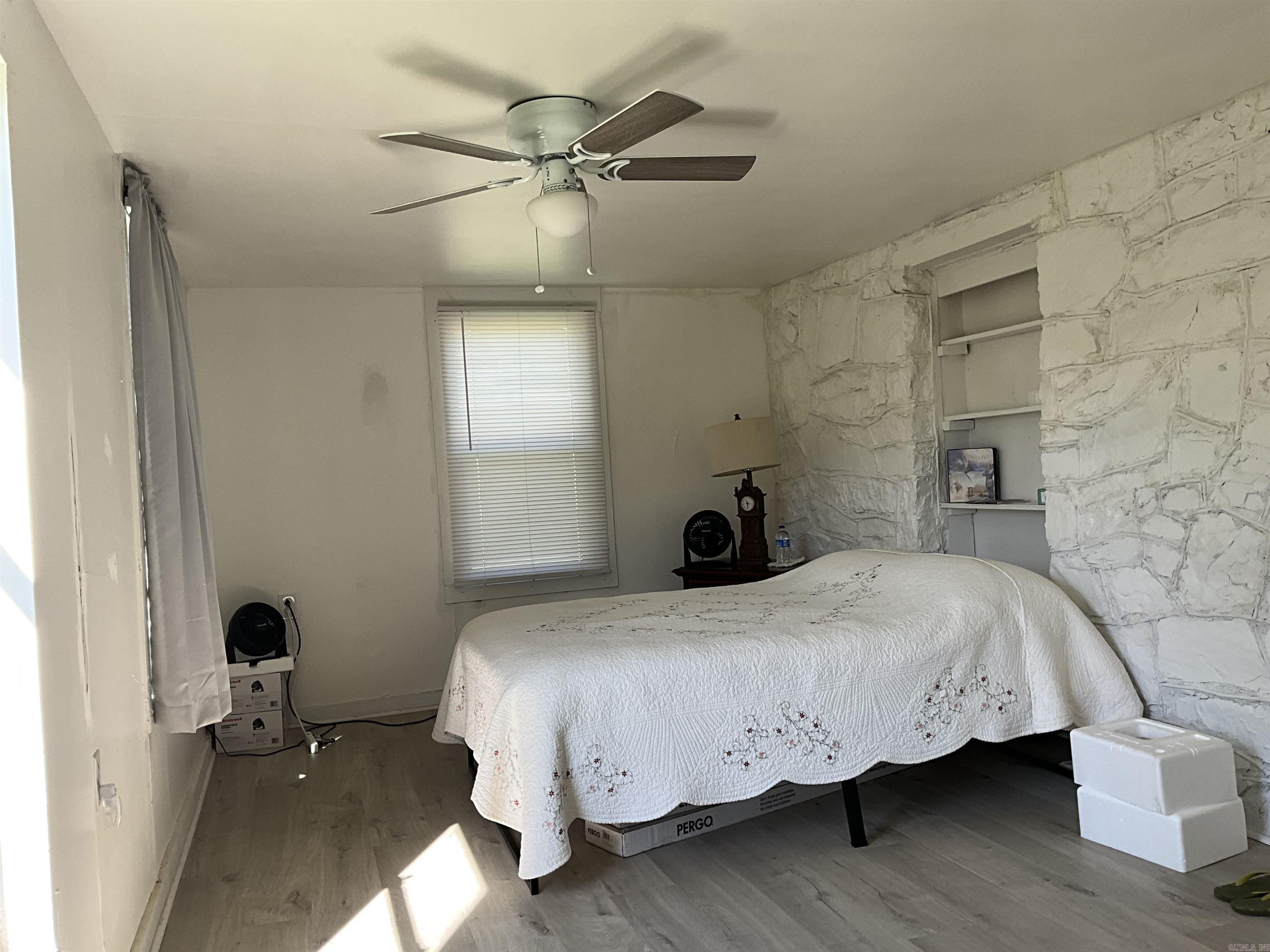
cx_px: 635
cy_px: 476
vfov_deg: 48.2
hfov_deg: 61.7
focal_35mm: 29
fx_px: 1064
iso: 20
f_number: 1.8
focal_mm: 3
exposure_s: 1/122
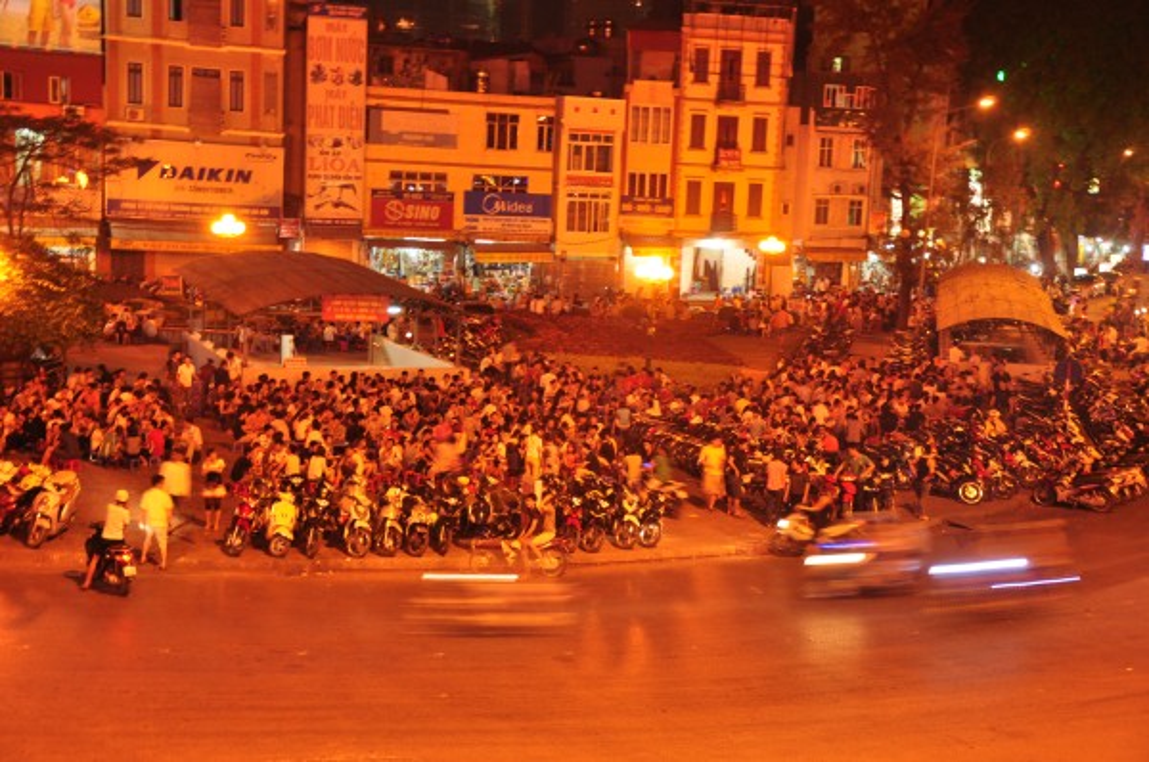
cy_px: 381
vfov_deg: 23.7
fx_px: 1816
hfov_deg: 35.1
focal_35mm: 57
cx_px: 574
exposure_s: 1/4
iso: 400
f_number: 4.5
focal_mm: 38
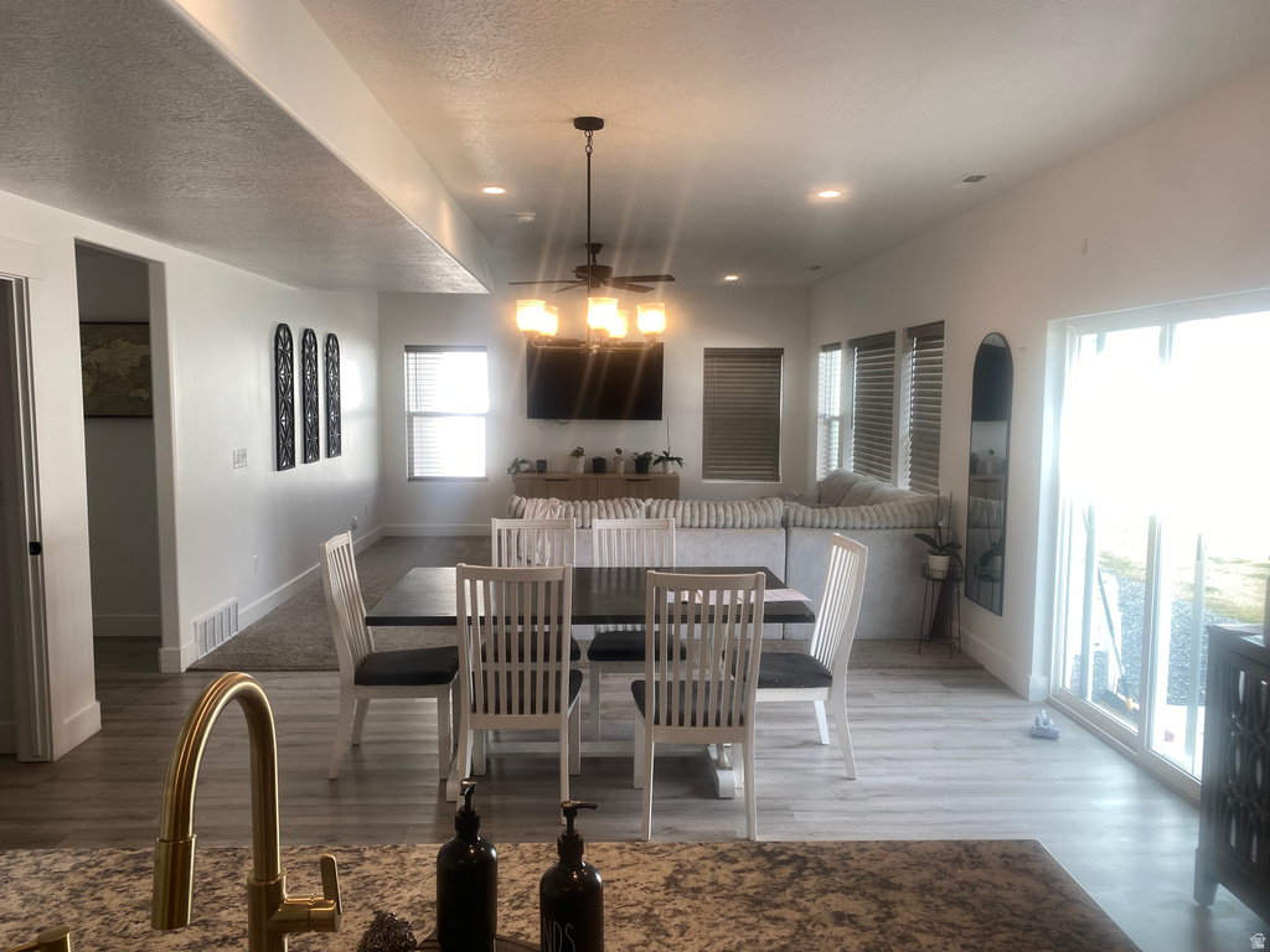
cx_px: 635
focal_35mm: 26
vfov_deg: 53.1
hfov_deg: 67.3
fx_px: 954
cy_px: 476
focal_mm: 4.25
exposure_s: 1/120
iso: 40
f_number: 1.8
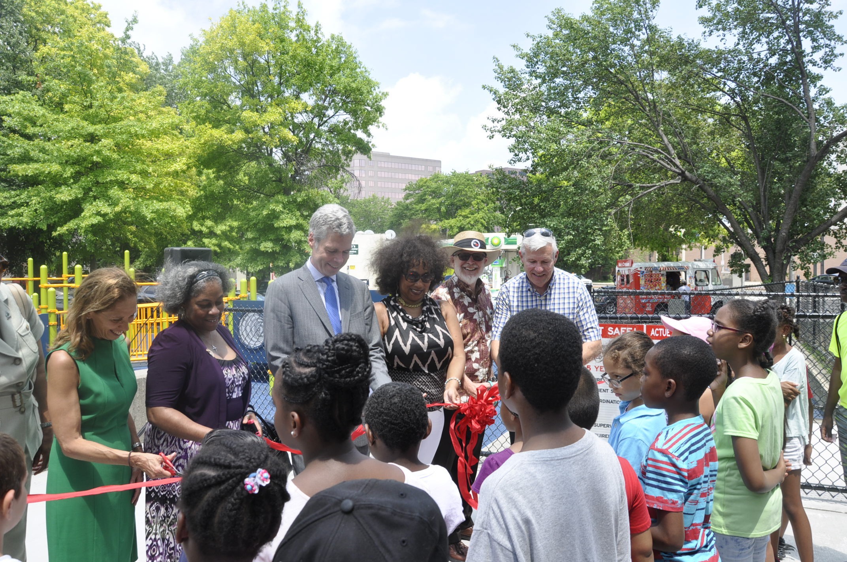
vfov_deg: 47.8
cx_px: 424
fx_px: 634
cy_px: 281
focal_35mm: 27
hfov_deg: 67.4
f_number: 7.1
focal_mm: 18
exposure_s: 1/200
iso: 200
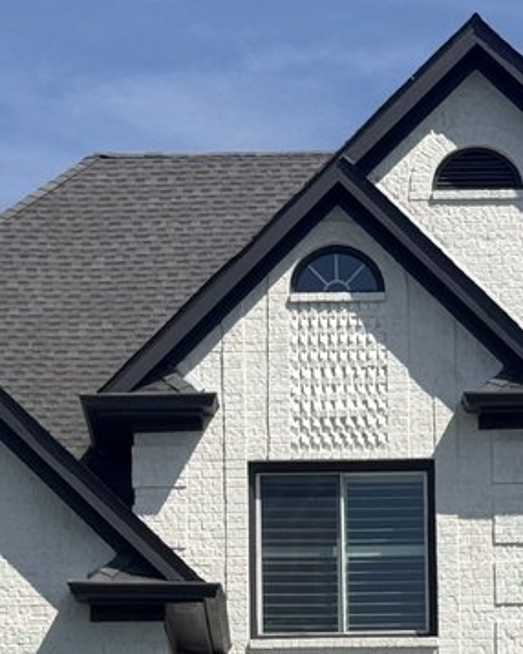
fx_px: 3040
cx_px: 320
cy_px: 643
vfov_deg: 12.2
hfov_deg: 9.8
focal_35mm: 157
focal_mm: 6.76
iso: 64
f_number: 1.78
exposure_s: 1/7874
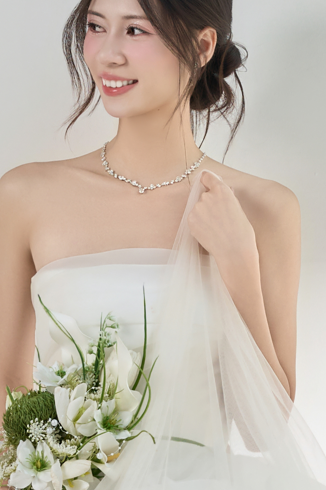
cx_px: 148
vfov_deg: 10.8
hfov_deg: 7.3
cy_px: 543
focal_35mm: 187
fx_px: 2546
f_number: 3.5
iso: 320
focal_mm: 38.7
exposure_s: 1/125
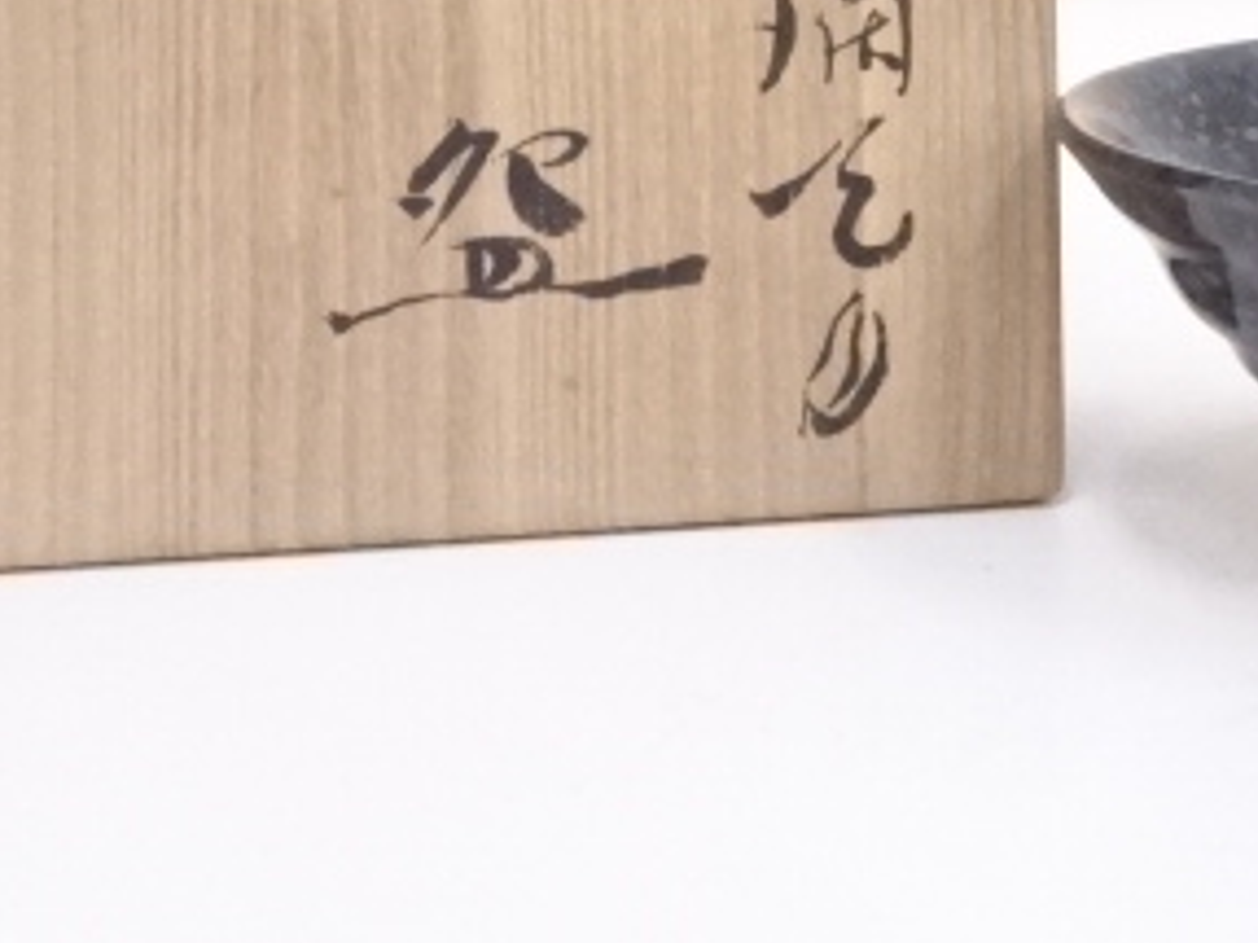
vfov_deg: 13.6
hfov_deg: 18.3
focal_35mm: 107
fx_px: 3887
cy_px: -75
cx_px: 899
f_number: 4.5
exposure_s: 1/125
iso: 2500
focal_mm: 8.18
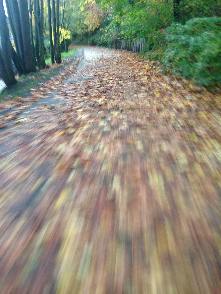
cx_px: 110
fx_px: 281
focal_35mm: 33
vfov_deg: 55.4
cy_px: 147
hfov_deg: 42.9
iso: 100
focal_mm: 4.12
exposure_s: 1/20
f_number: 2.4
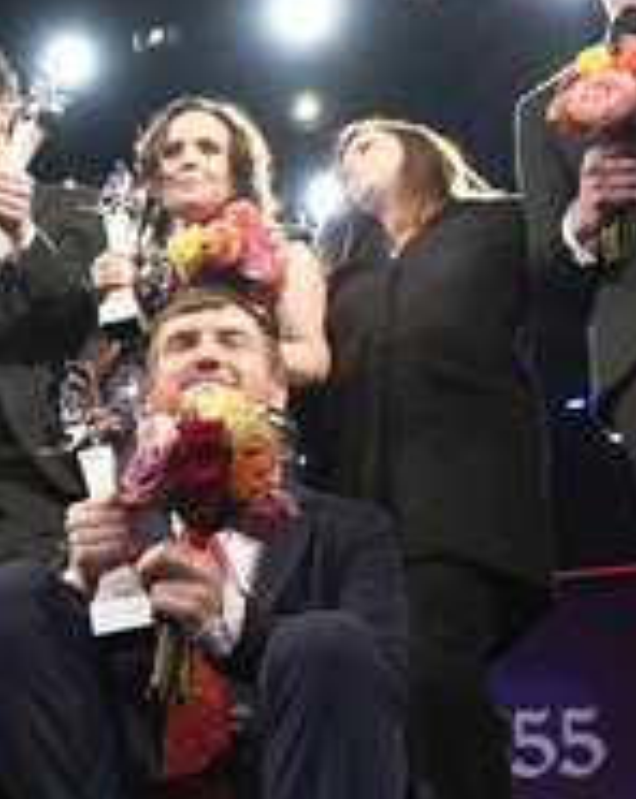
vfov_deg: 32.8
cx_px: -170
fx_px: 1346
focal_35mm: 57
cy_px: 524
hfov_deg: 23.7
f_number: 5
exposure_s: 1/200
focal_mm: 17
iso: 3200
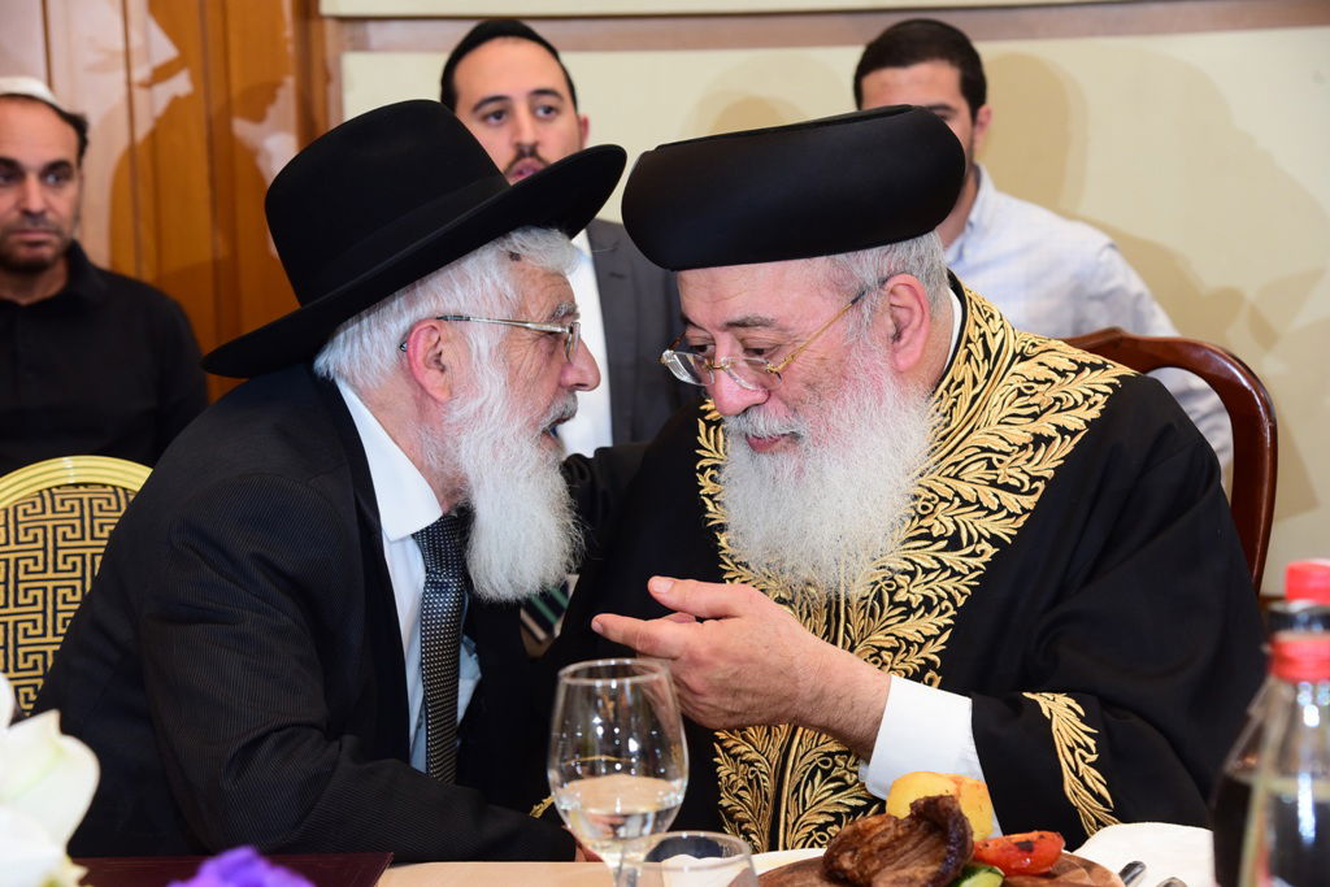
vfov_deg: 19.5
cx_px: 665
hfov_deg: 28.8
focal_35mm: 70
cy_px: 444
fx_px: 2586
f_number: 5.6
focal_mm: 70
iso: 2000
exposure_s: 1/100
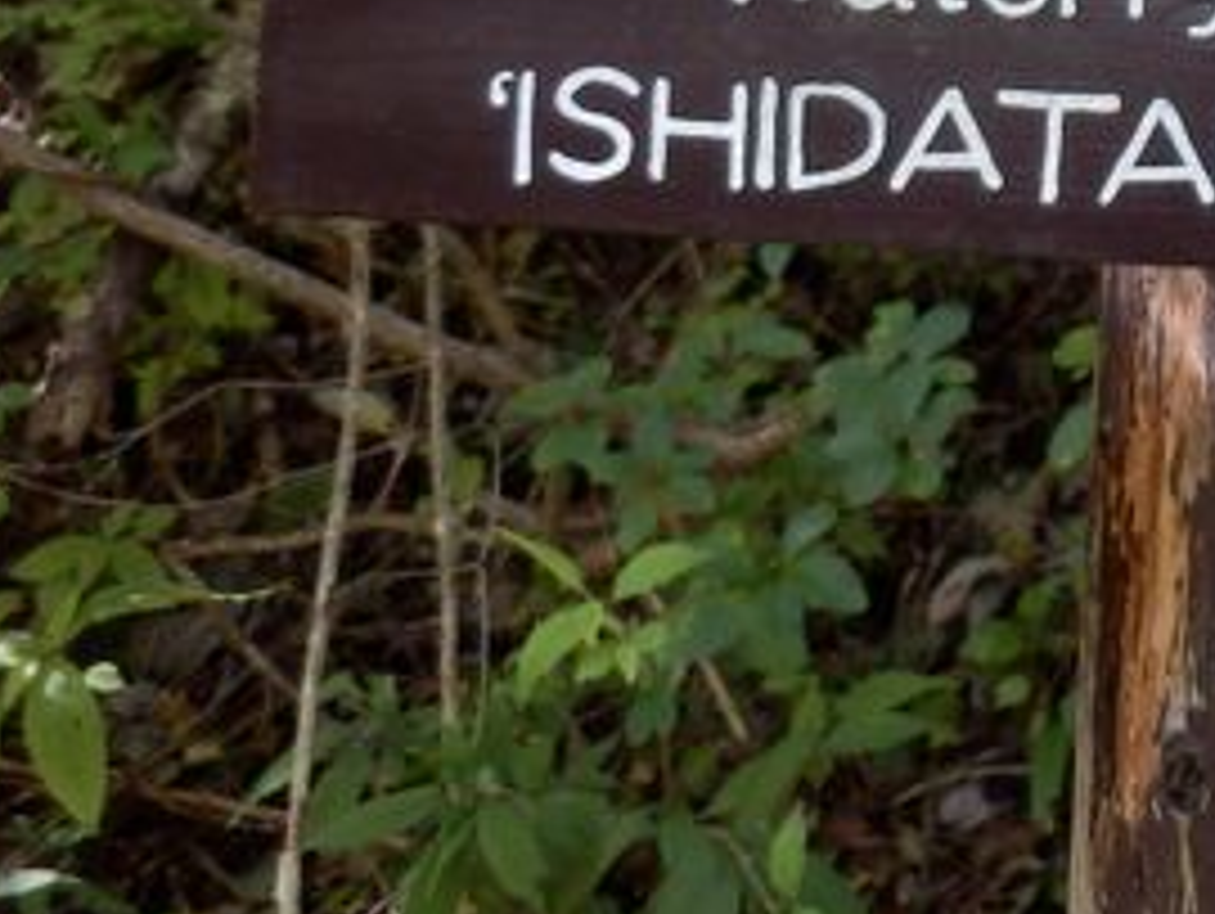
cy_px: -351
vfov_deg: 18.9
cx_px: 1377
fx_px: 2494
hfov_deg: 25.2
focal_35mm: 71
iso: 80
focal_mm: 4.2
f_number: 3
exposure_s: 1/30
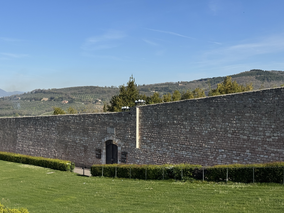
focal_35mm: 48
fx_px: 394
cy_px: 106
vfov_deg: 30.3
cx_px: 142
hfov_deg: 39.7
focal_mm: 6.76
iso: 64
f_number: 1.78
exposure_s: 1/4608
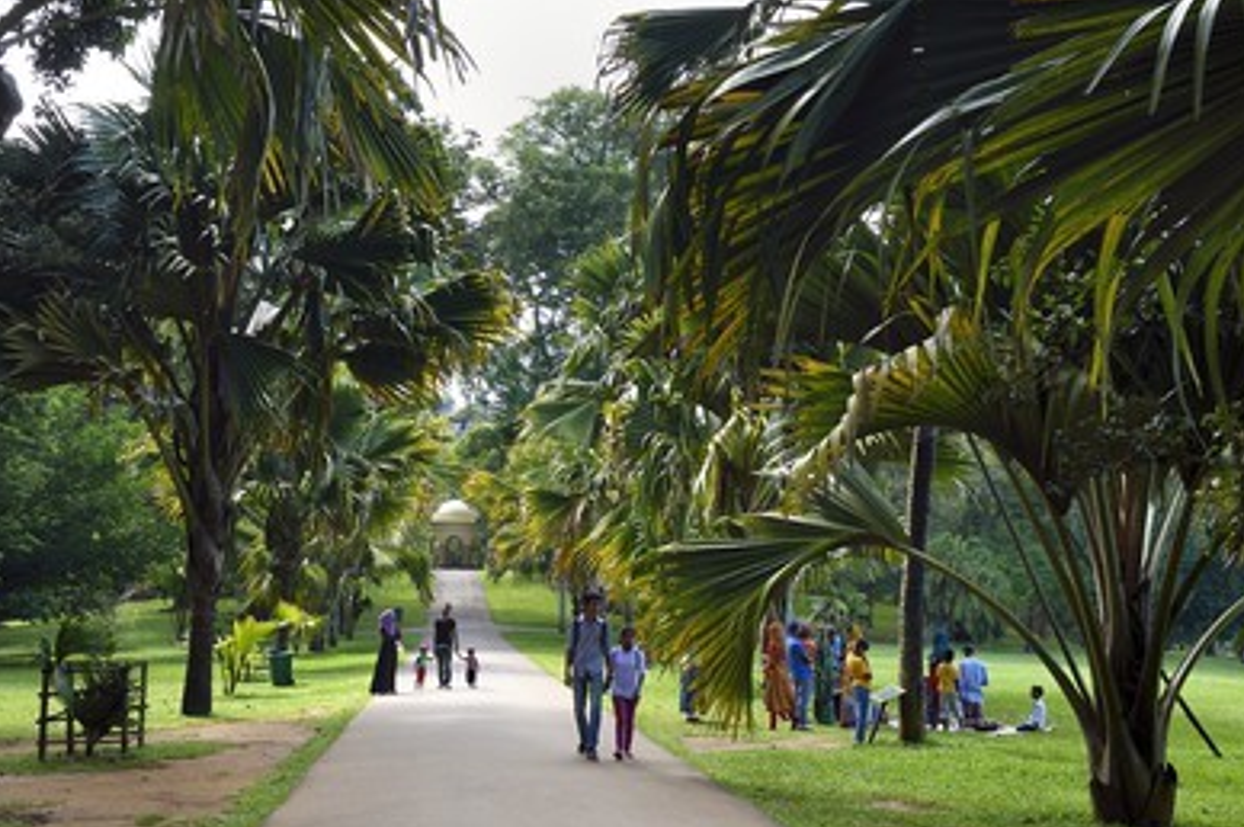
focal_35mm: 39
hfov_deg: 49.6
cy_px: 417
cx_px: 603
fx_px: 1346
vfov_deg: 34.2
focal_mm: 36
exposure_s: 1/125
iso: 200
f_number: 7.1
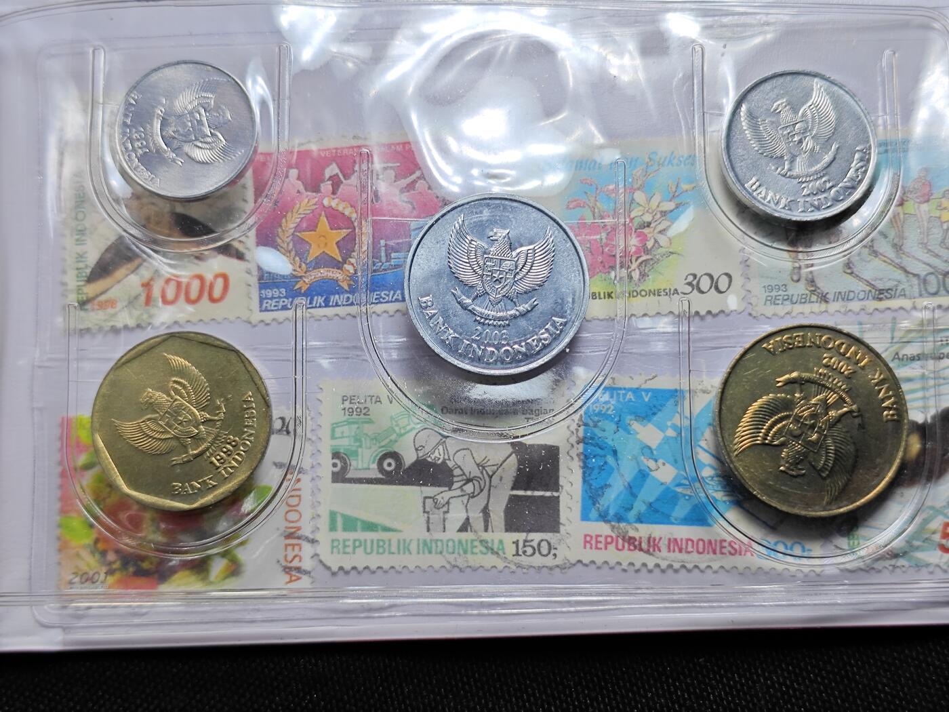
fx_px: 1343
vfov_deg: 29.7
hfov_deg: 38.9
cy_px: 356
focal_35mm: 49
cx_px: 474
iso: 50
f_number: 1.6
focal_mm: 5.84
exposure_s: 1/103
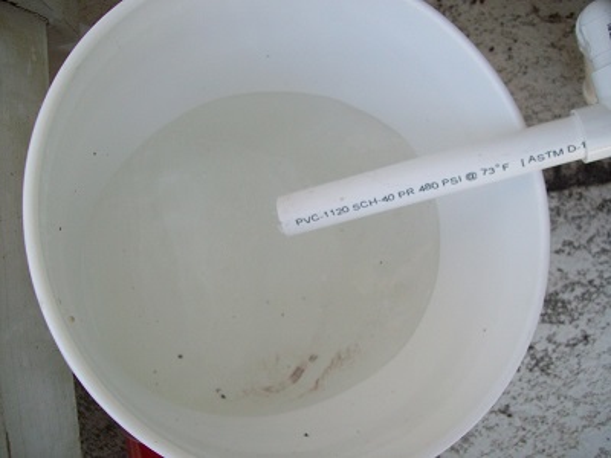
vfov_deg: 39.7
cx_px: 306
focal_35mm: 36
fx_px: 635
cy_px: 229
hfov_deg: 51.4
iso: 80
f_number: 2.7
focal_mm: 6
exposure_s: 1/83.2
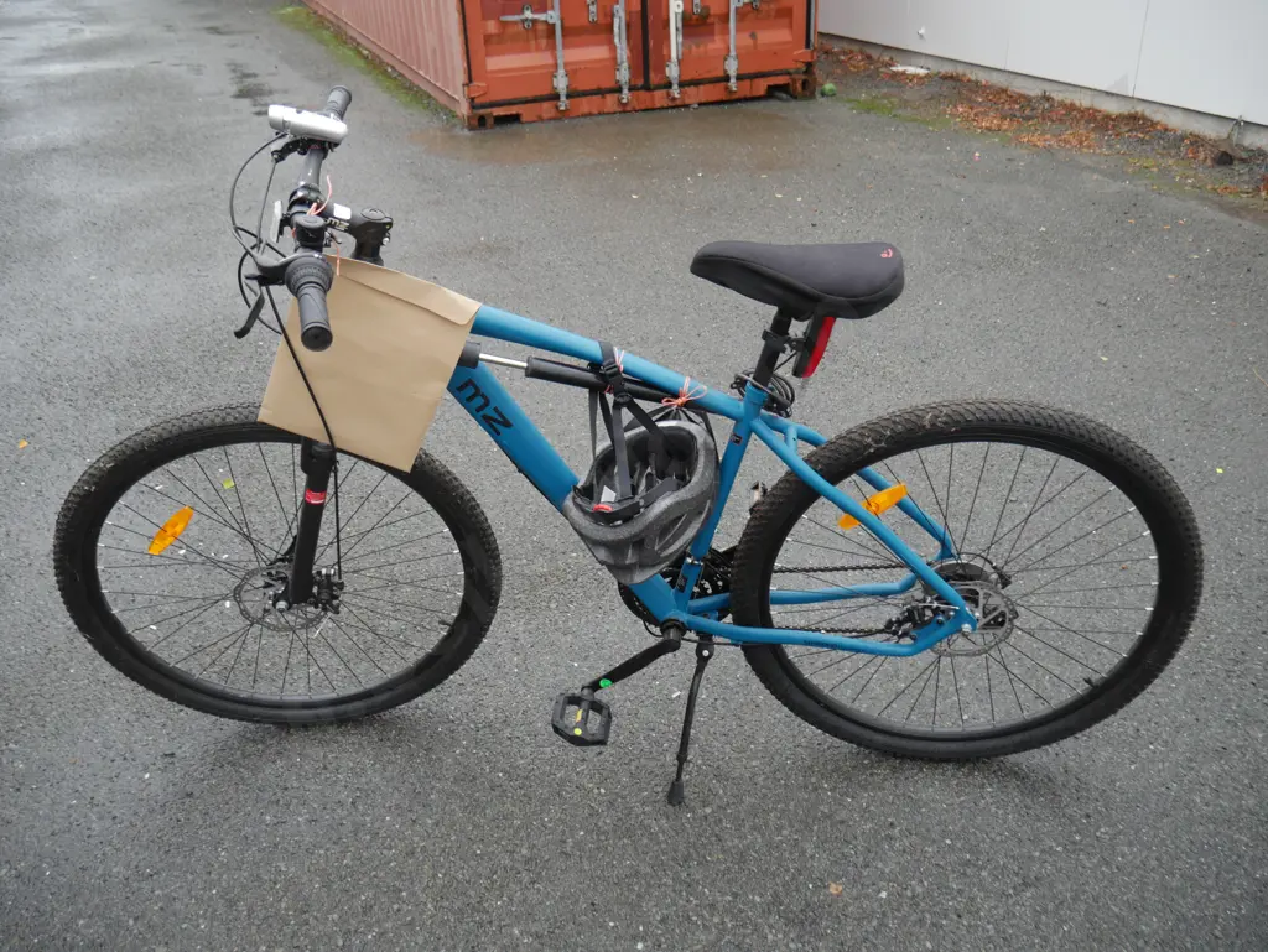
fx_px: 1099
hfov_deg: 59.9
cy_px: 476
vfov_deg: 46.8
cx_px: 634
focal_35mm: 30
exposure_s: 1/80
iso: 200
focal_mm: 15
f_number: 3.6
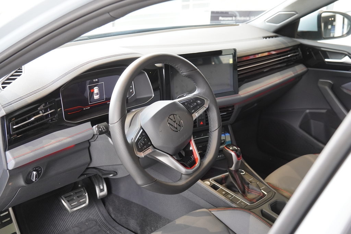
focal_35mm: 45
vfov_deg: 29.9
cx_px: 176
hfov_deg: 43.6
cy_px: 117
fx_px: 439
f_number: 4
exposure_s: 1/60
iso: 800
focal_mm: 30
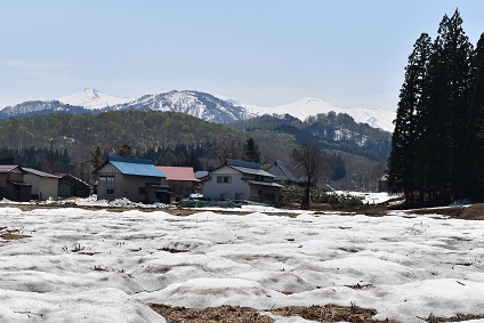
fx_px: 1177
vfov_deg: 15.6
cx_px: 249
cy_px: 168
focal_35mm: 88
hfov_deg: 23.2
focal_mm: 55
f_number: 11
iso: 200
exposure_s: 1/500
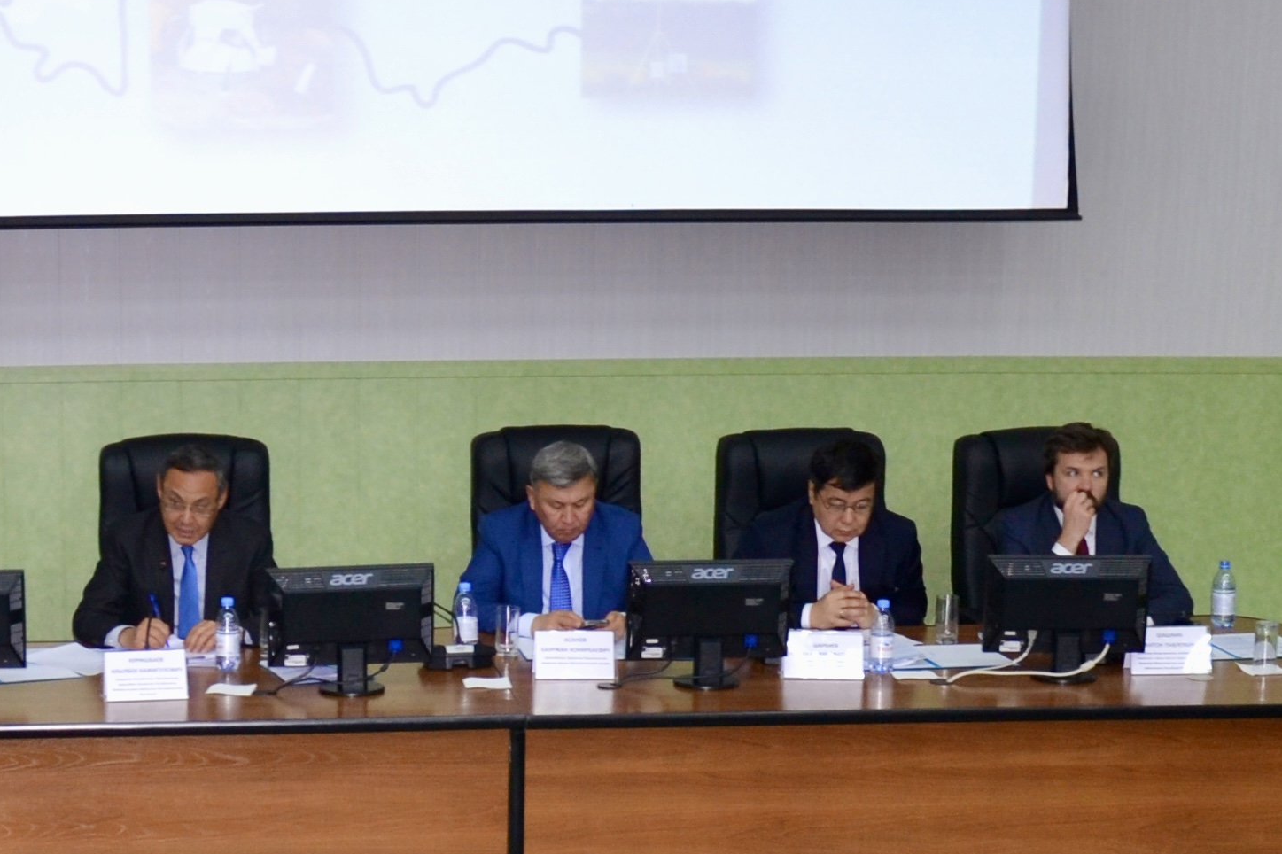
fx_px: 3062
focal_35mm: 86
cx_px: 207
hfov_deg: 23.2
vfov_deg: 15.5
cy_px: 924
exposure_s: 1/50
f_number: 3.5
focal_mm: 18
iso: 400
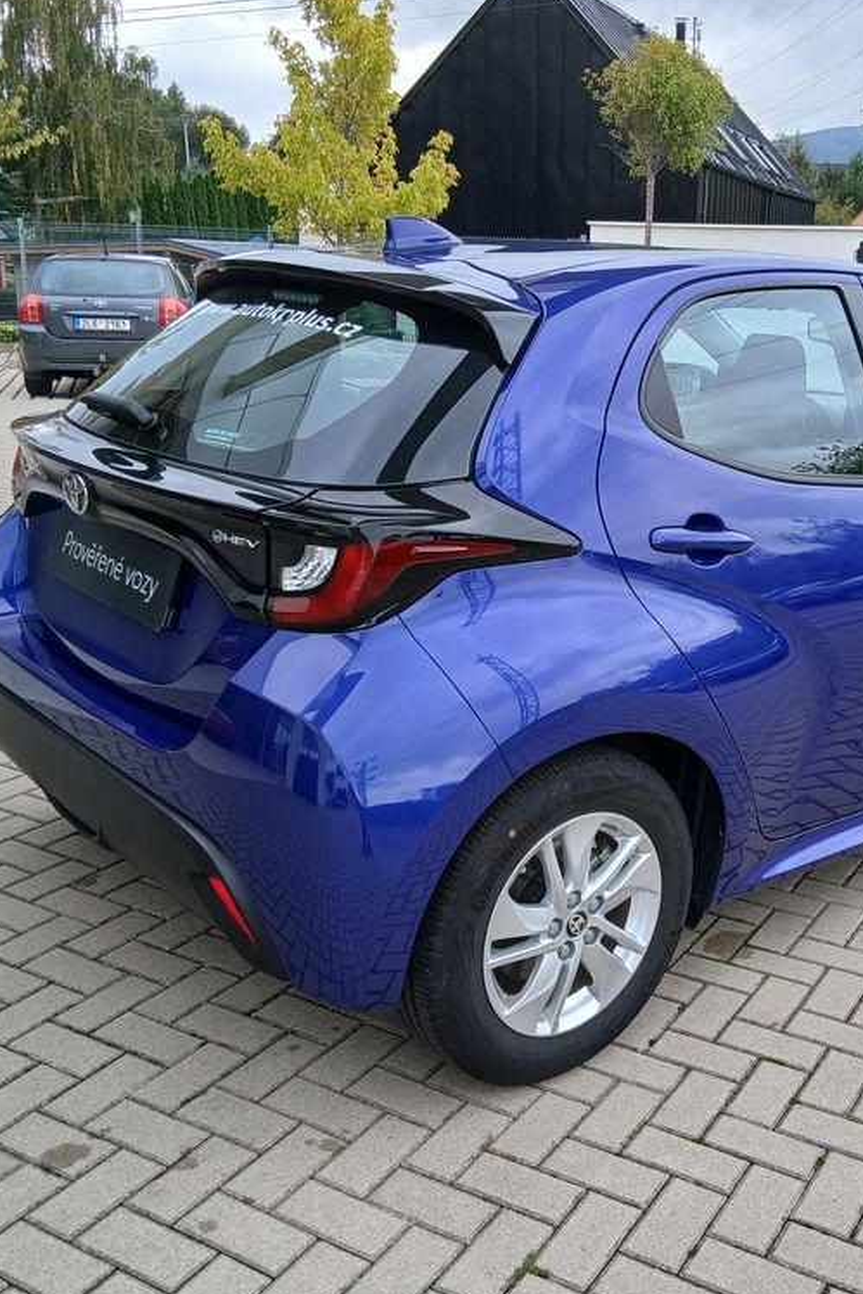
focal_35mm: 37
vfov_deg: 51.9
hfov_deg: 35.3
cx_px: 623
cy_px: 640
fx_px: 1330
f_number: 1.8
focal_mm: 3.98
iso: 25
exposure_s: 1/100
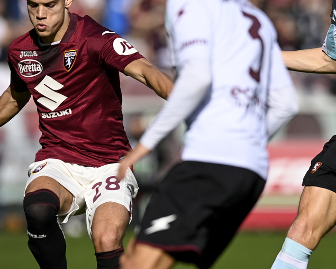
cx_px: 152
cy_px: 162
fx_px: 8224
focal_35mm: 827
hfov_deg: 2.3
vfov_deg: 1.9
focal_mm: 400
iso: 200
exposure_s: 1/4000
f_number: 4
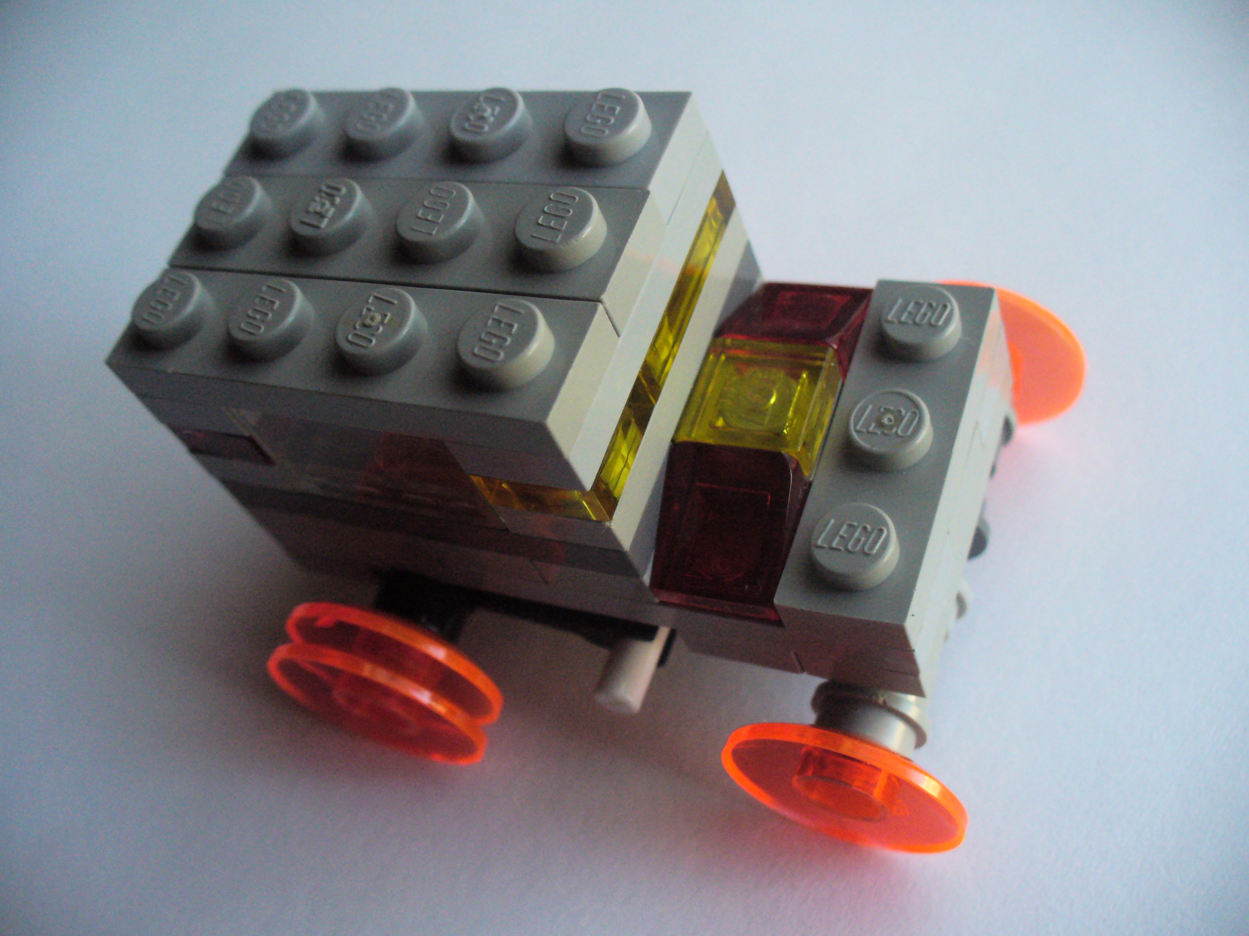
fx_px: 1335
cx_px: 624
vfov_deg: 38.7
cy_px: 468
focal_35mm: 37
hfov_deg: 50.1
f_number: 2.8
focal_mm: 6.1
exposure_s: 1/160
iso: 400
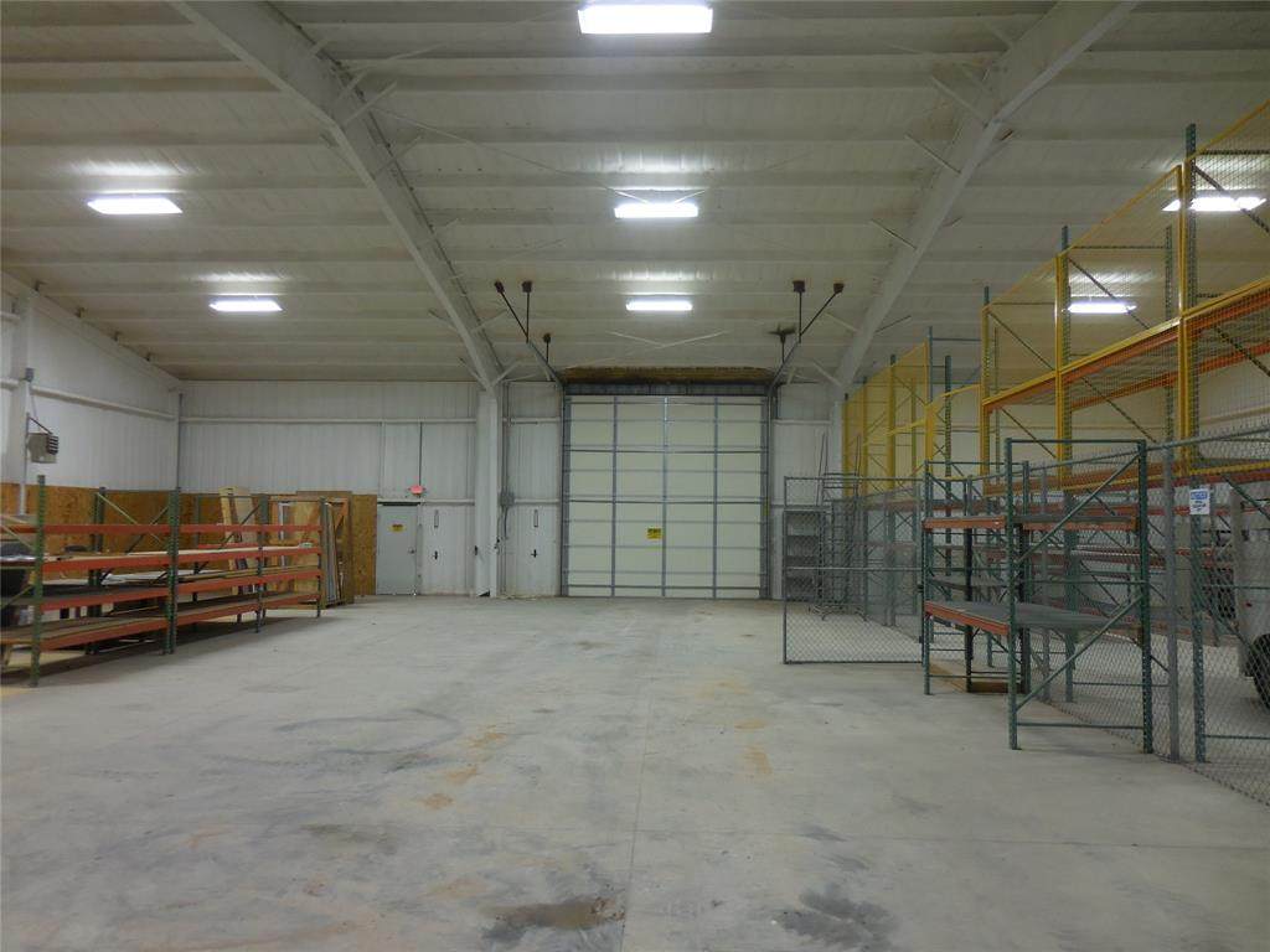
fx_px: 917
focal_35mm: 25
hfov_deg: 69.4
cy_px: 476
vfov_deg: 54.9
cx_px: 635
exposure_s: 1/30
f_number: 3.3
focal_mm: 4.5
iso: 160
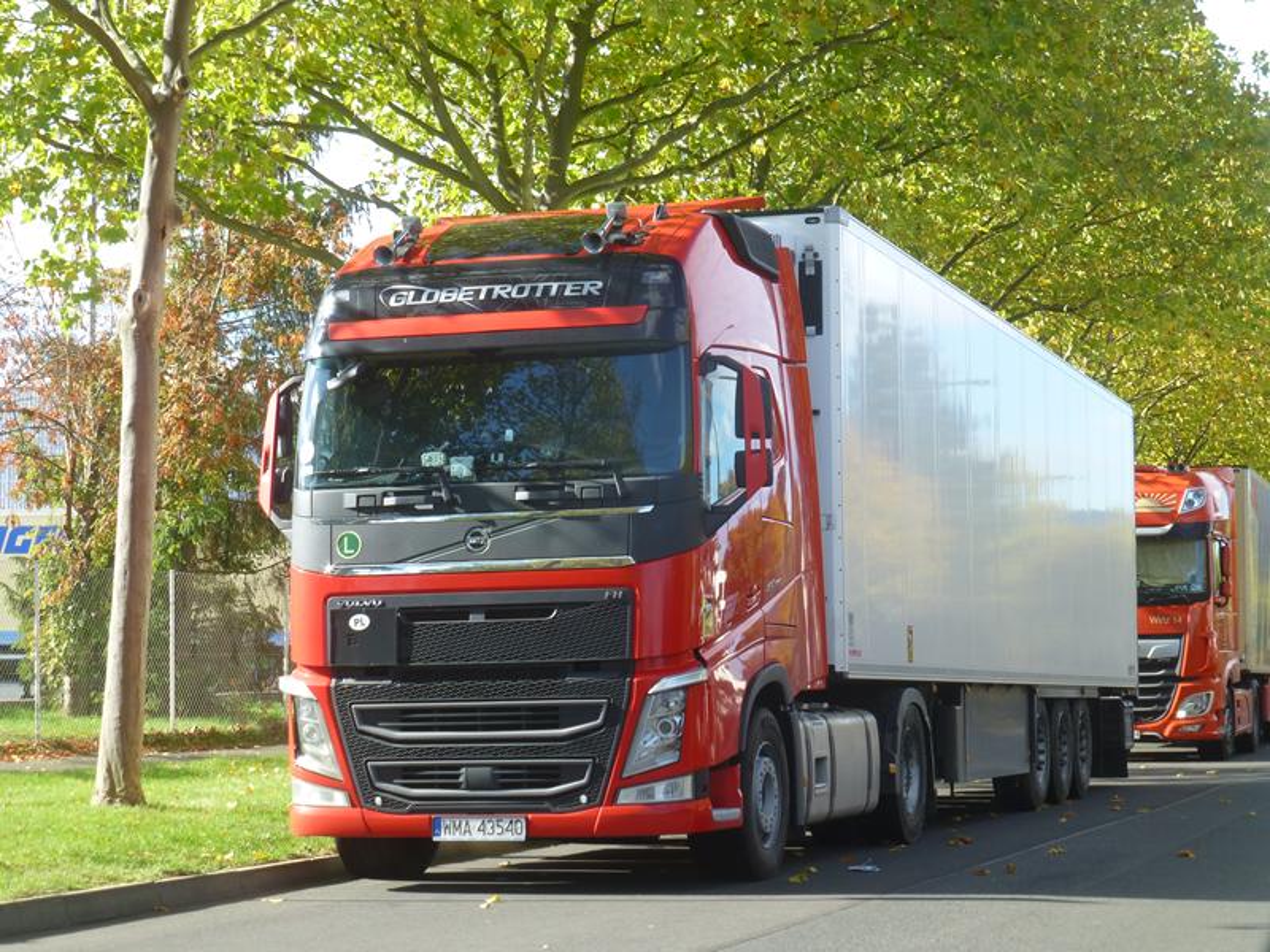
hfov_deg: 23.0
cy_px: 476
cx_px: 635
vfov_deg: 17.4
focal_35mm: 85
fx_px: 3119
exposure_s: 1/125
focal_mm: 15.1
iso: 100
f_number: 5.2
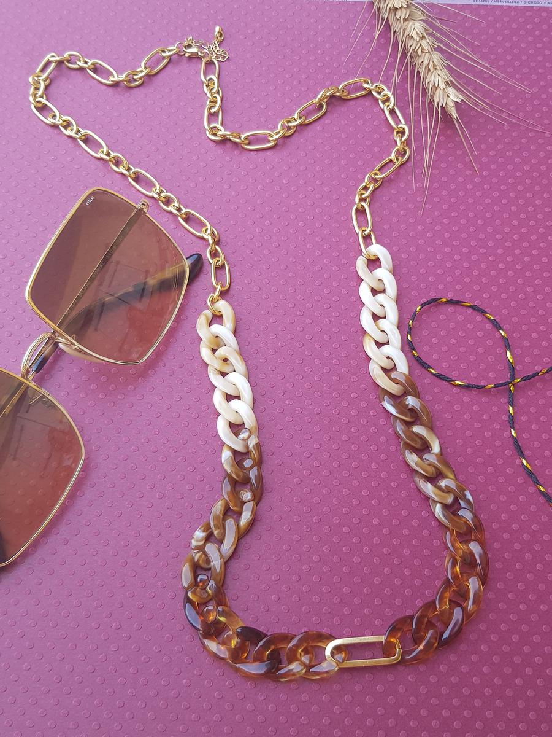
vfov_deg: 67.3
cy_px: 368
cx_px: 276
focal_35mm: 26
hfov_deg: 53.1
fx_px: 553
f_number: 1.7
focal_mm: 4.2
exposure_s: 1/146
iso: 40
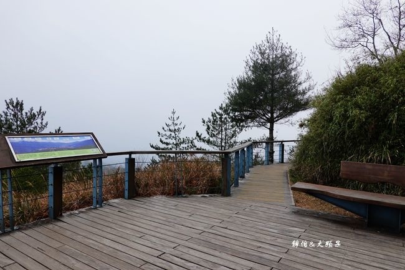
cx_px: 202
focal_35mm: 24
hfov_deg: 73.8
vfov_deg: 53.1
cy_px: 135
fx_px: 270
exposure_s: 1/200
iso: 125
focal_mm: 9
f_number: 3.2
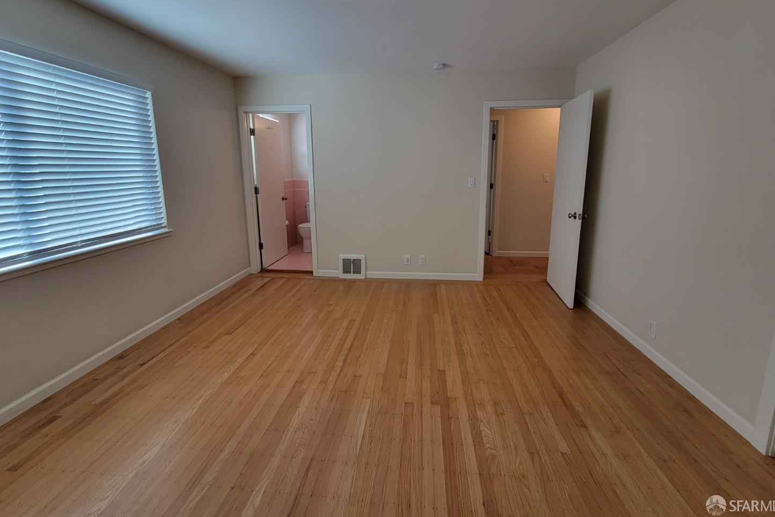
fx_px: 301
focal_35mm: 14
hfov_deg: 104.3
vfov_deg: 80.6
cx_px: 389
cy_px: 216
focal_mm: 2.2
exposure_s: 1/120
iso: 80
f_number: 2.2
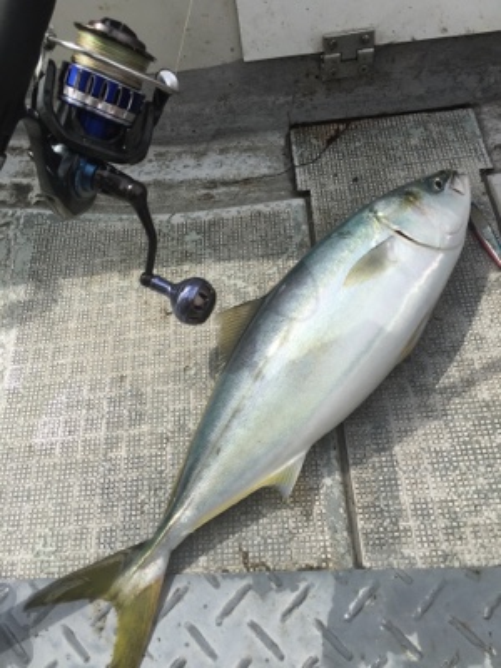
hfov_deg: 48.2
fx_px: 560
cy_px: 334
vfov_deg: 61.7
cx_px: 250
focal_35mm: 29
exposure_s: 1/1789
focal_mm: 4.15
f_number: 2.2
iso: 25
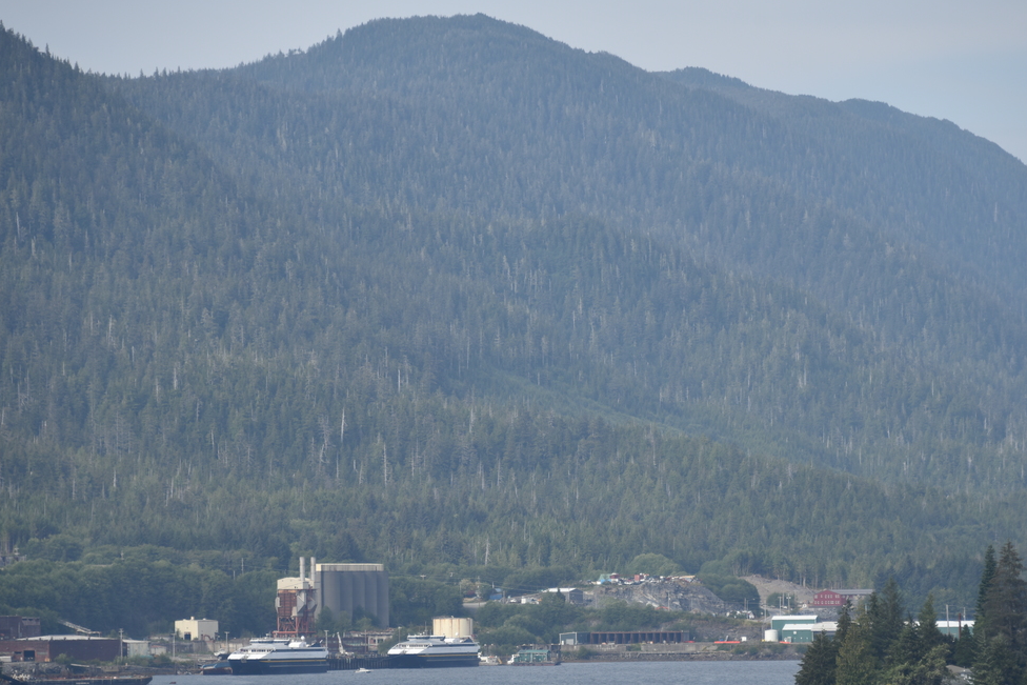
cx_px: 565
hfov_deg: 8.7
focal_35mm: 236
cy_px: 427
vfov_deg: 5.8
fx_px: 6733
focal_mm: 180
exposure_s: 1/400
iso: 110
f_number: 5.6
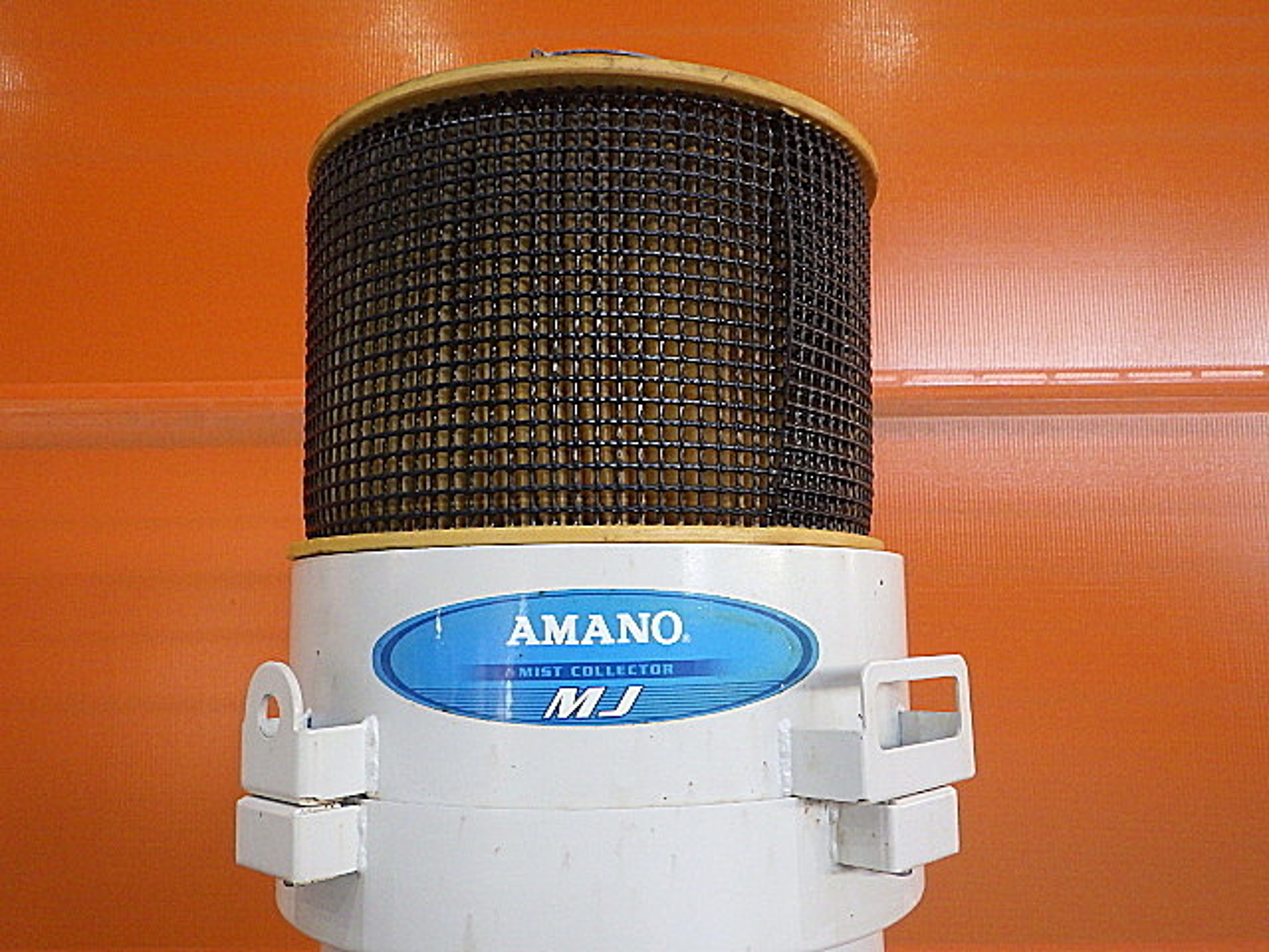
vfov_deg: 49.7
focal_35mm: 28
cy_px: 476
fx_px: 1026
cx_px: 634
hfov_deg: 63.4
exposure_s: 1/45
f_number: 3.5
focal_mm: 5
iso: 640
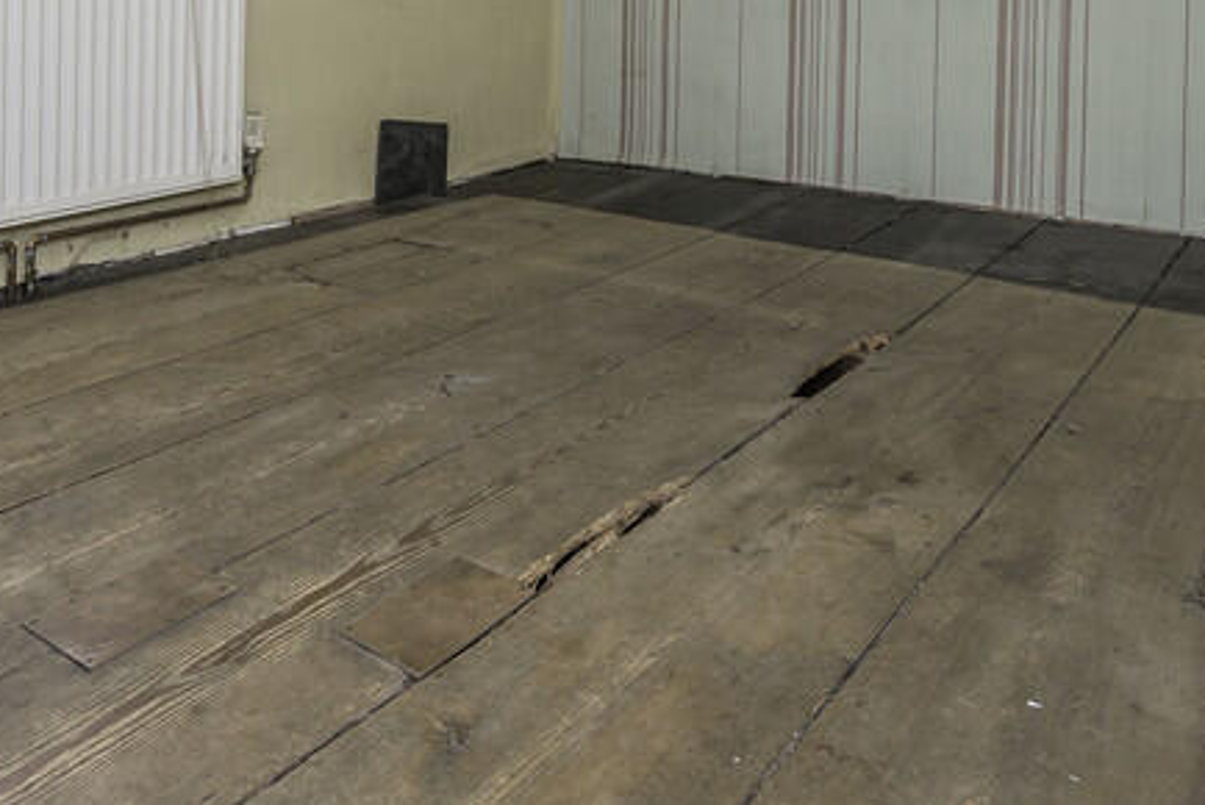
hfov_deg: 57.1
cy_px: 12
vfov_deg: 36.3
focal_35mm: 33
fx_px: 1105
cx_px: 558
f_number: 6.3
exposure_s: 1/160
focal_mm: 14
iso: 320
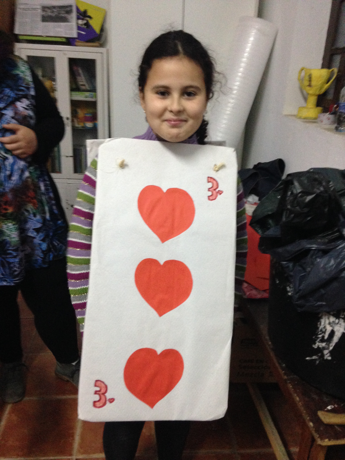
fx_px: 439
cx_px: 172
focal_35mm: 33
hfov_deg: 42.9
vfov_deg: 55.4
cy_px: 230
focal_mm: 4.12
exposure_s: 1/17
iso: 400
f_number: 2.4
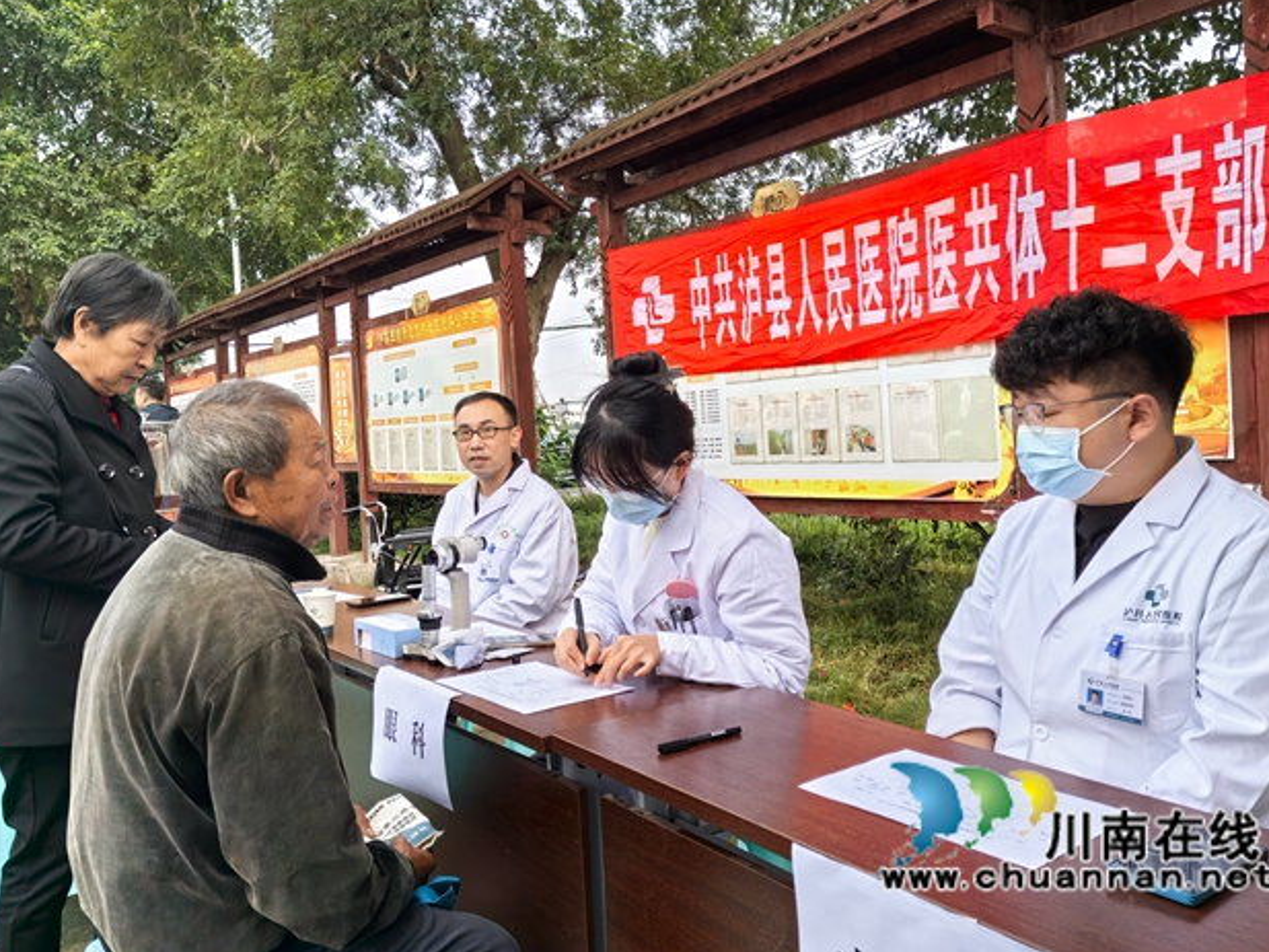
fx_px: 1027
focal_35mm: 28
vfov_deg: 49.8
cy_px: 463
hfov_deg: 63.4
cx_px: 644
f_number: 1.9
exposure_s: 1/1227
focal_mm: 5.52
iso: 50
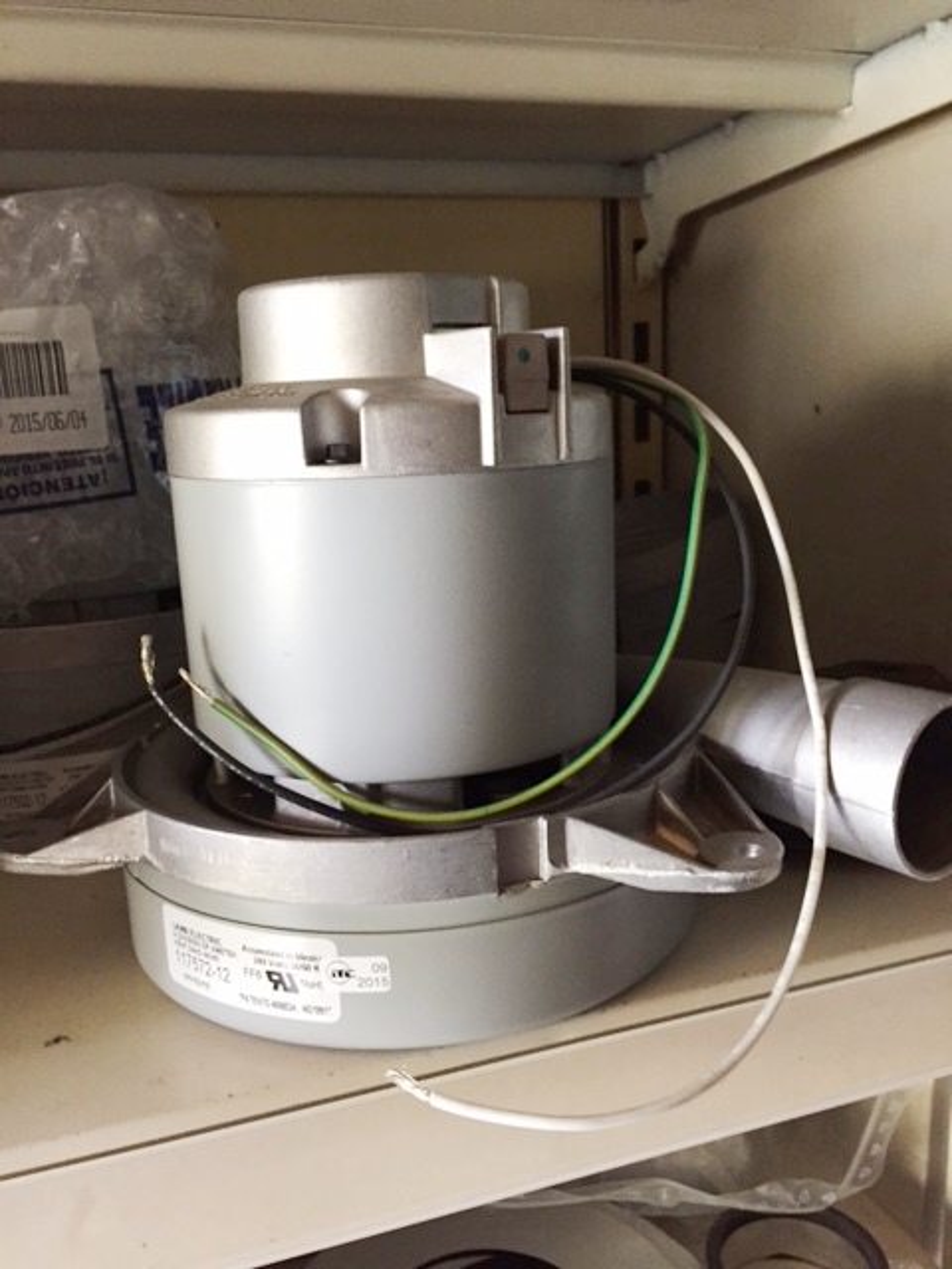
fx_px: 1063
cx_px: 476
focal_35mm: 29
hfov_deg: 48.2
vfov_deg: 61.7
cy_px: 634
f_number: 2.2
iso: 250
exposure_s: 1/33
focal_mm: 4.15
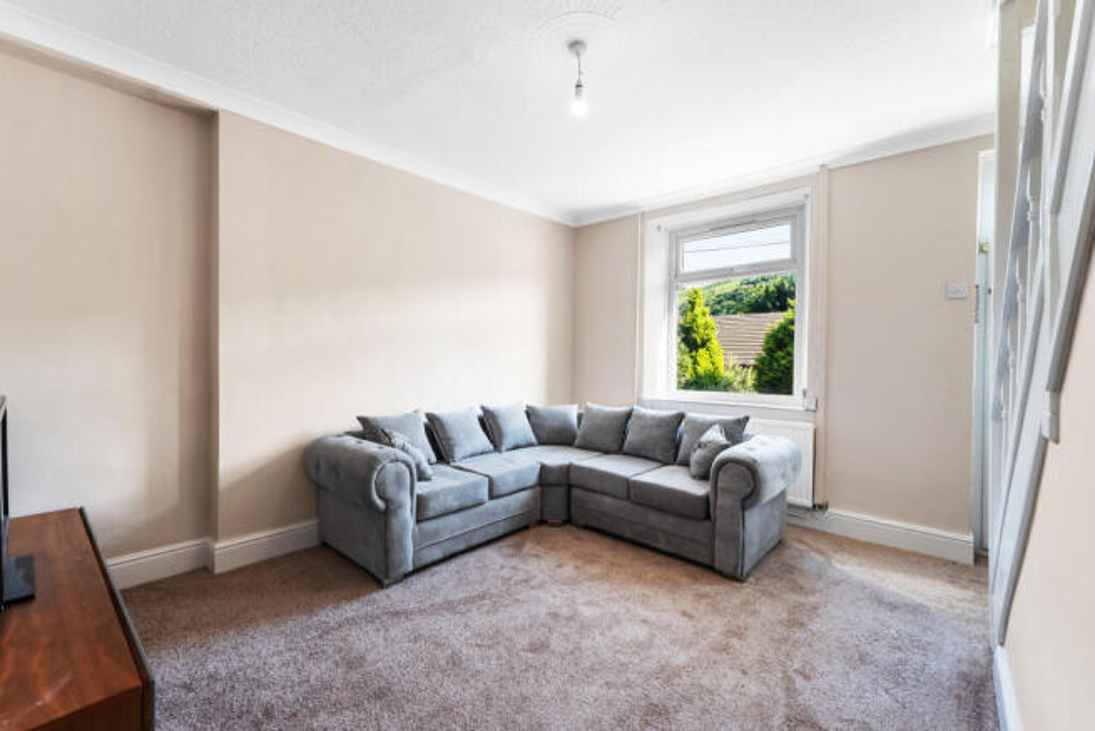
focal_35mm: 14
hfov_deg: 104.2
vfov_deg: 81.2
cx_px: 548
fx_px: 426
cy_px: 366
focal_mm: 14
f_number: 8
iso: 400
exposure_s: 1/320
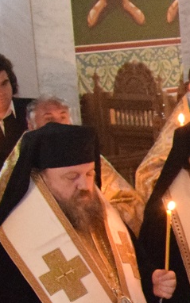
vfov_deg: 14.3
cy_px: 295
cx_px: 626
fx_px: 1192
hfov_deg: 7.6
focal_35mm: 144
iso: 8000
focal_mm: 18
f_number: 3.5
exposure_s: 1/50
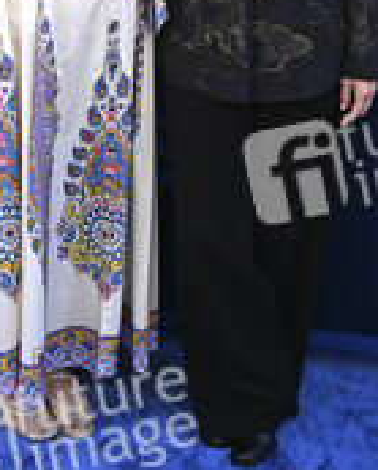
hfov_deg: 19.7
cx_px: 136
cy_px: 24
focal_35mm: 78
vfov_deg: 23.6
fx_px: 1088
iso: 320
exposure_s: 1/200
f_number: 5.6
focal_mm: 36
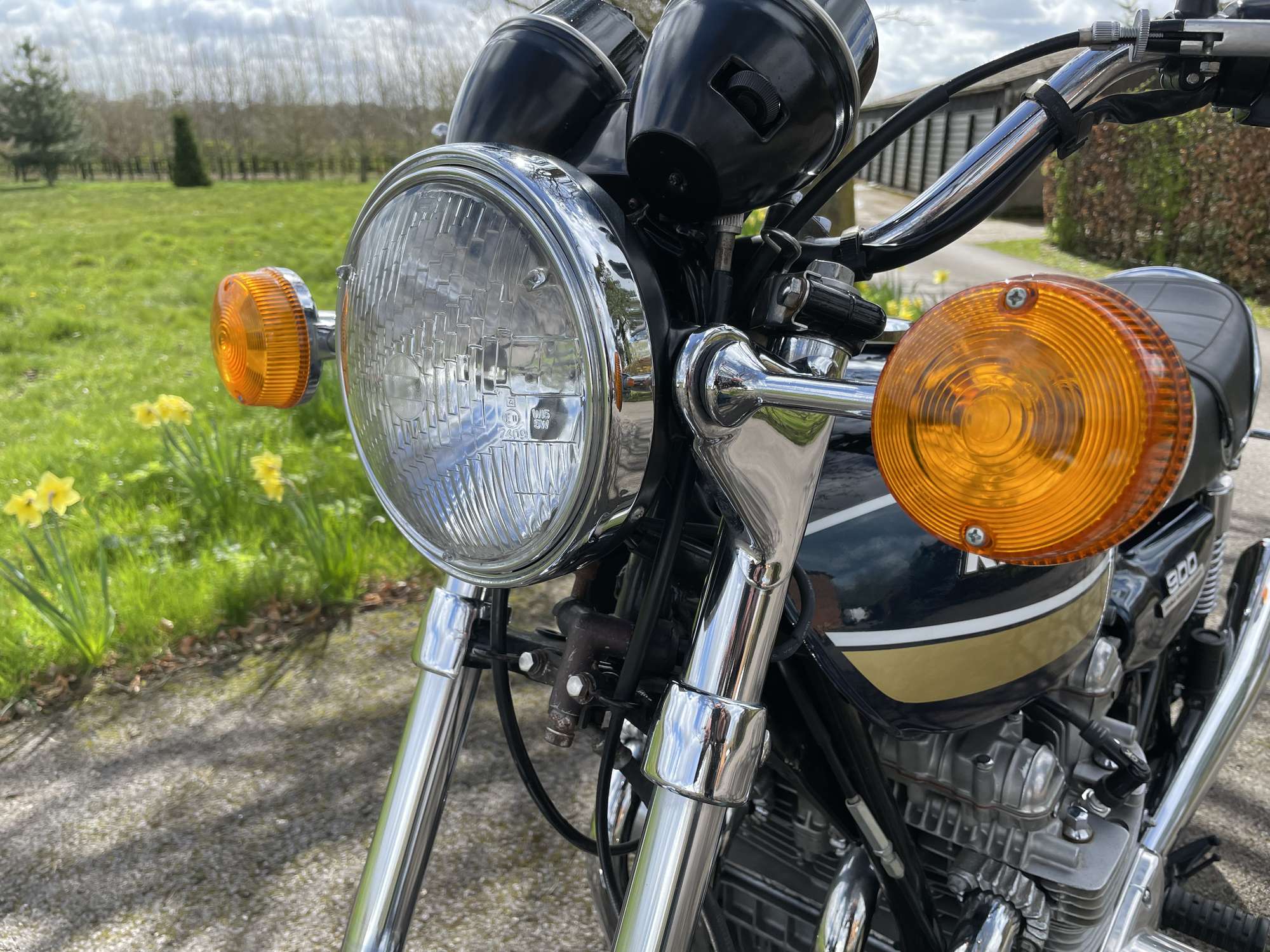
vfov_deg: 53.1
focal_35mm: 26
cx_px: 635
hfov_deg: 67.3
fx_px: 954
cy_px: 476
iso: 32
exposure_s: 1/1401
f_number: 1.6
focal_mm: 4.2
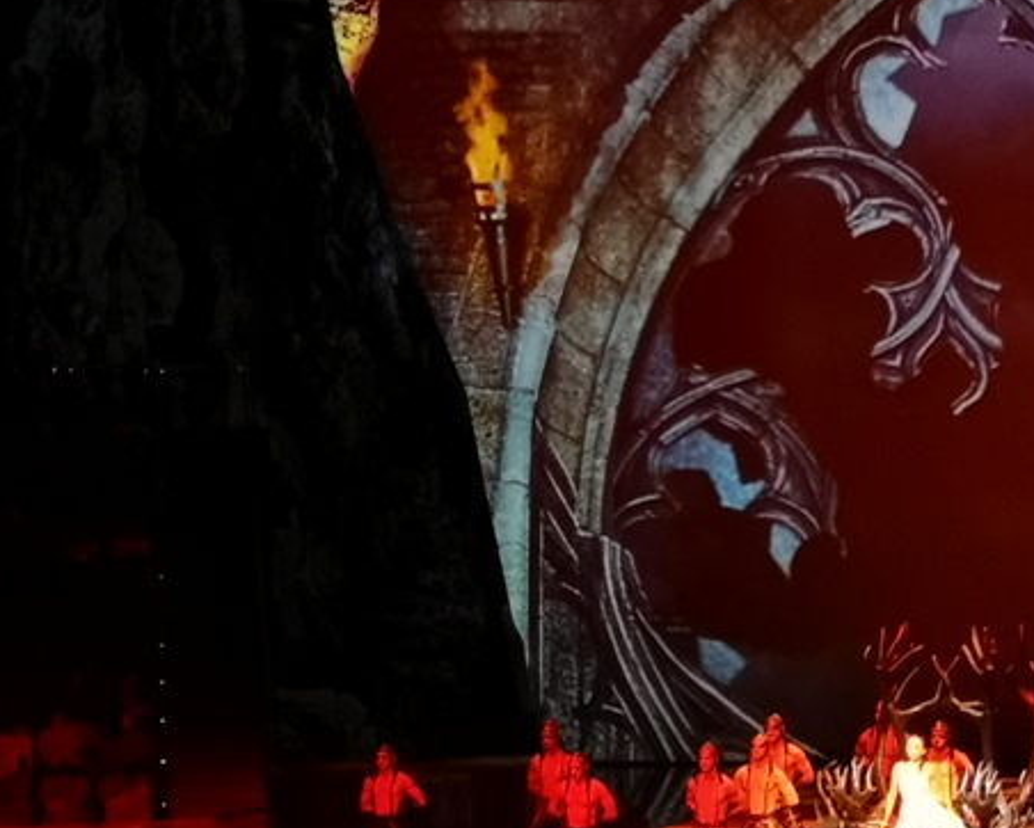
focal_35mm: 114
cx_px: 910
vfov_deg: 13.5
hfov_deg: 16.6
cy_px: 524
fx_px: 3490
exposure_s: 1/20
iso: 500
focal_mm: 3.95
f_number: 1.8
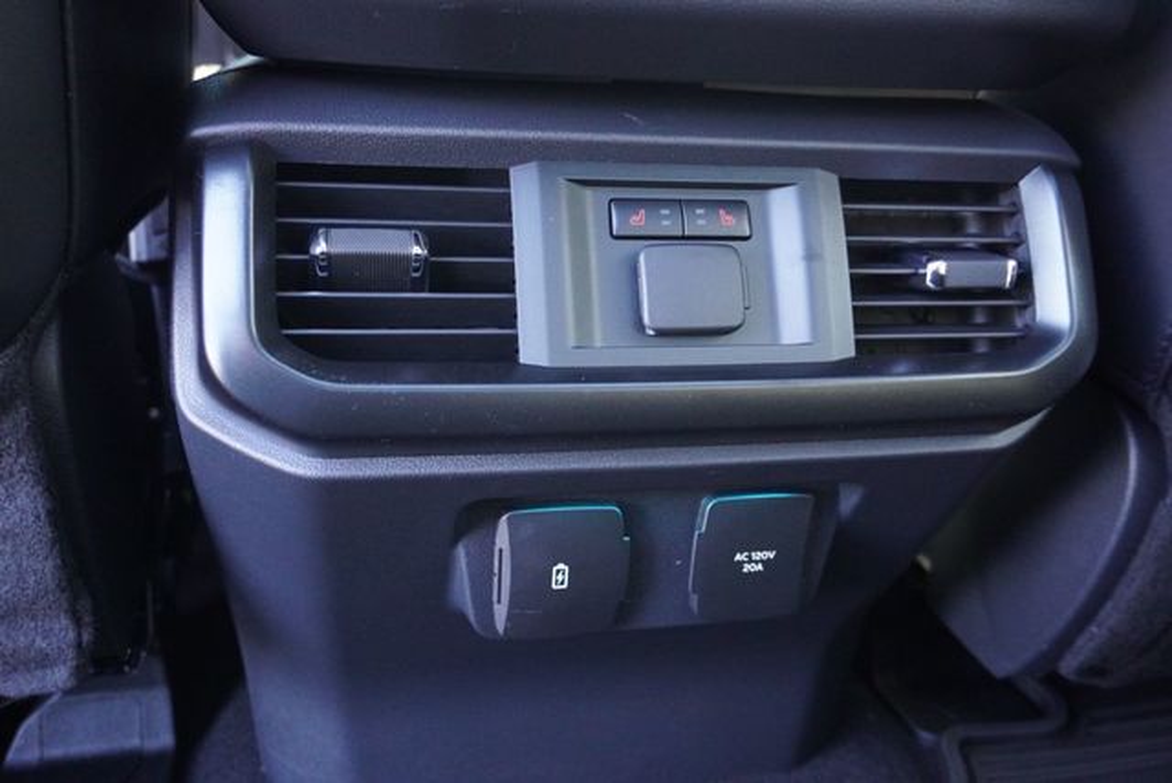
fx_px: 978
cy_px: 392
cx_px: 586
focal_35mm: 30
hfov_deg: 61.9
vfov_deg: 43.7
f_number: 4
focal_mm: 20
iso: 5000
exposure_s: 1/160
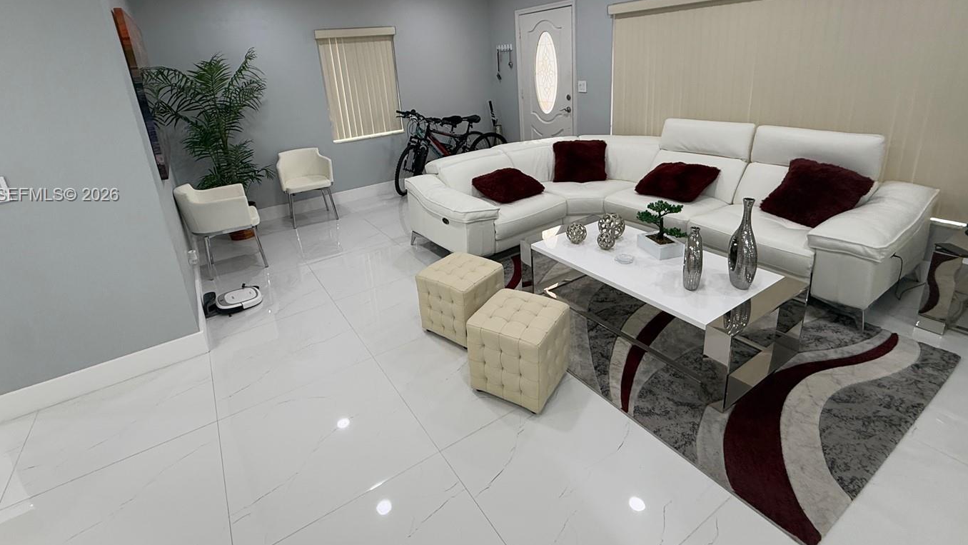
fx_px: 462
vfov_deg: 60.0
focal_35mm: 18
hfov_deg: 92.6
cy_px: 196
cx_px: 468
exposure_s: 1/120
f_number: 2.2
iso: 160
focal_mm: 2.22
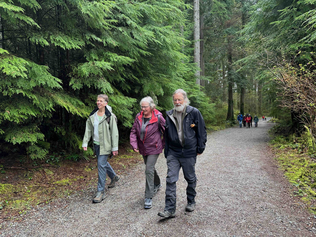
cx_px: 158
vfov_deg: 56.8
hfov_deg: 71.6
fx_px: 219
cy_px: 118
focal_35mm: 24
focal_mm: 6.86
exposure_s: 1/121
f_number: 1.78
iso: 64
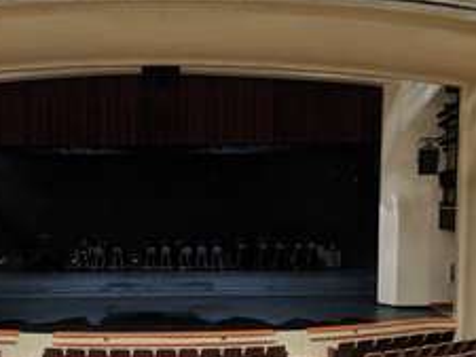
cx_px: 171
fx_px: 660
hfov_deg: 39.3
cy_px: 245
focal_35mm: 48
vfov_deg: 30.0
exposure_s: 1/24
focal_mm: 4.44
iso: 539
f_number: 1.8
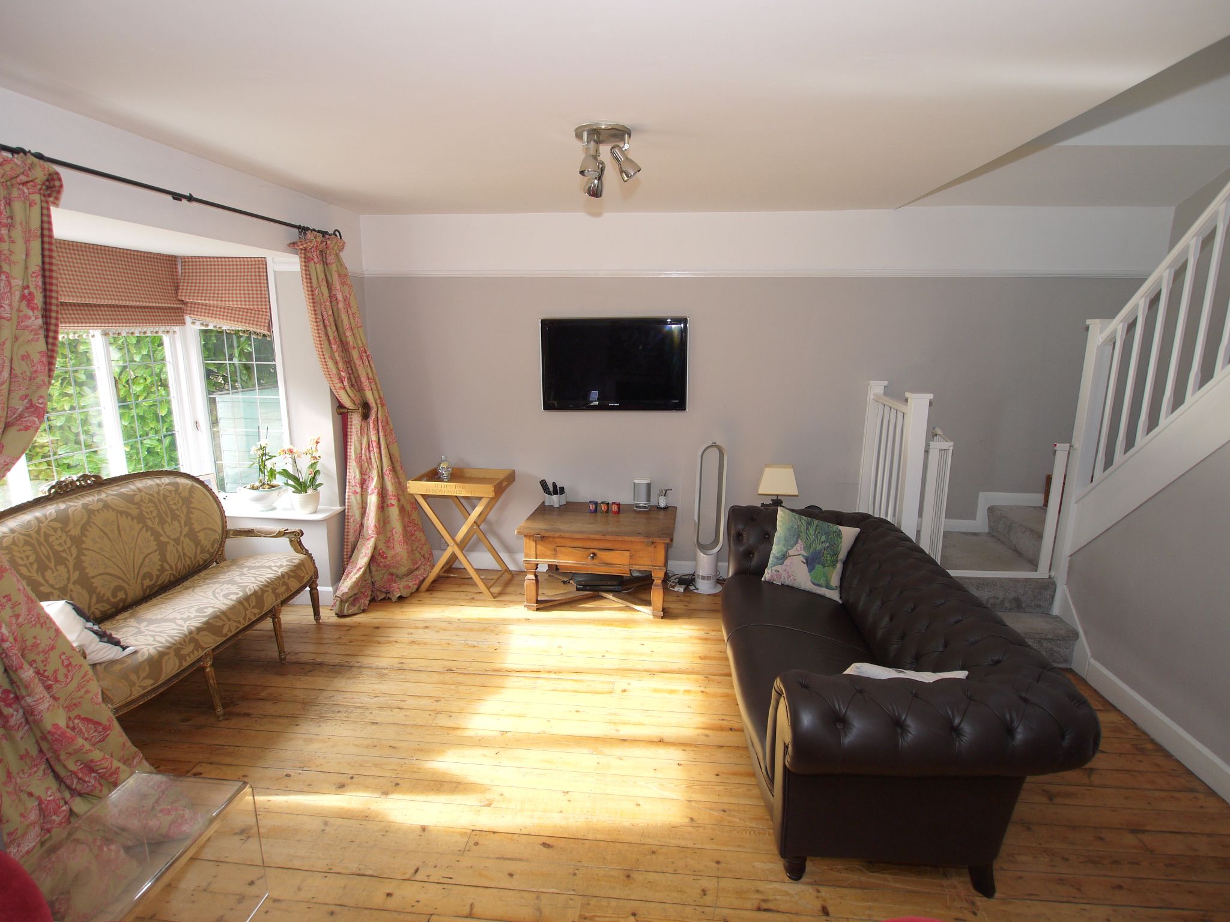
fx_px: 640
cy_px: 461
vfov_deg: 71.6
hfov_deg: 87.8
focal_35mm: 18
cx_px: 615
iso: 100
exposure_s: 1/60
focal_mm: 9
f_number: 4
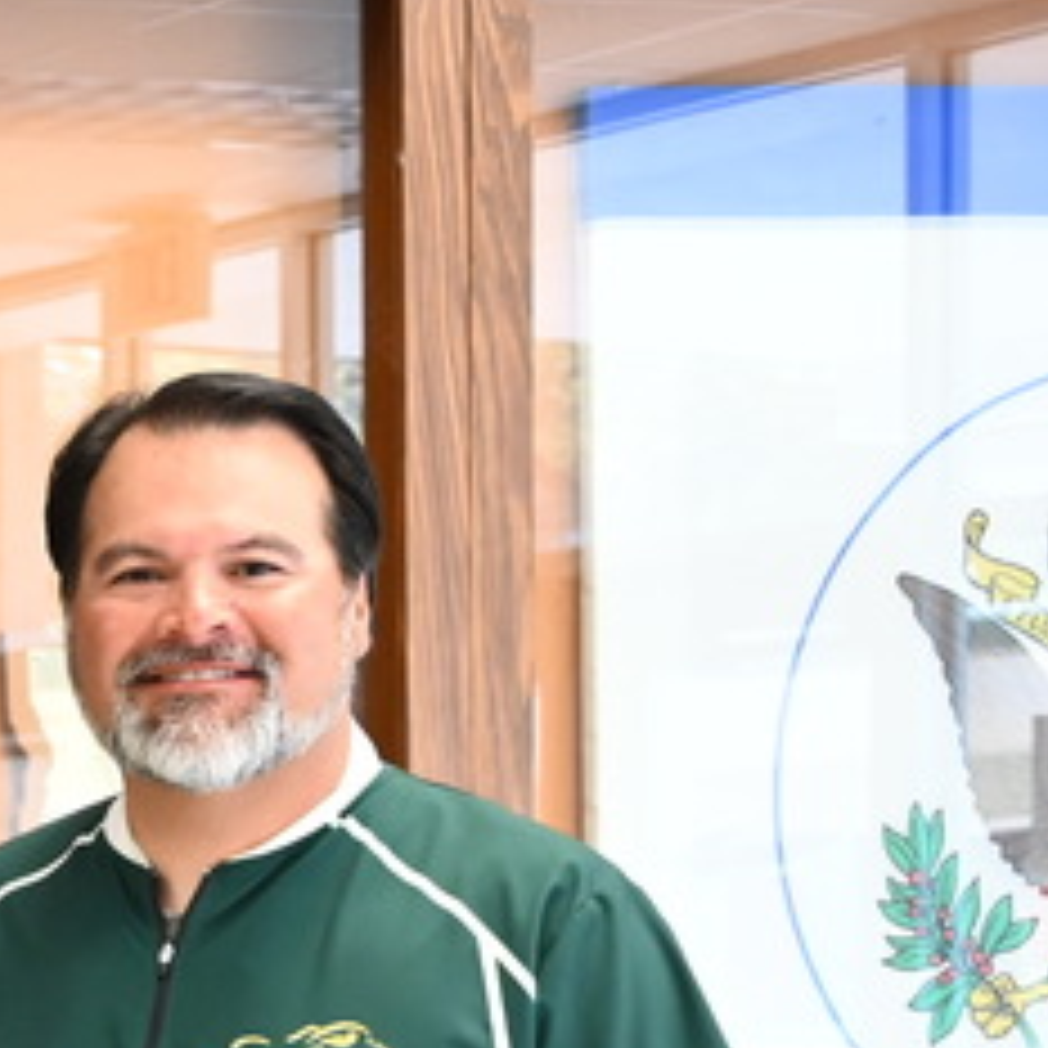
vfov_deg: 11.7
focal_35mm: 146
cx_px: -1178
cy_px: 1300
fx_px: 5001
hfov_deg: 10.7
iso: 3200
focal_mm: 39
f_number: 5
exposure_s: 1/125
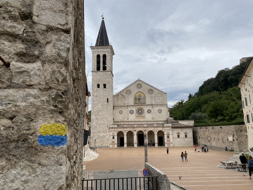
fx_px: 190
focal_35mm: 26
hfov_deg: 67.3
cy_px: 95
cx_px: 126
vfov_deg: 53.1
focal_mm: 4.25
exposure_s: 1/767
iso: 32
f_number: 1.8
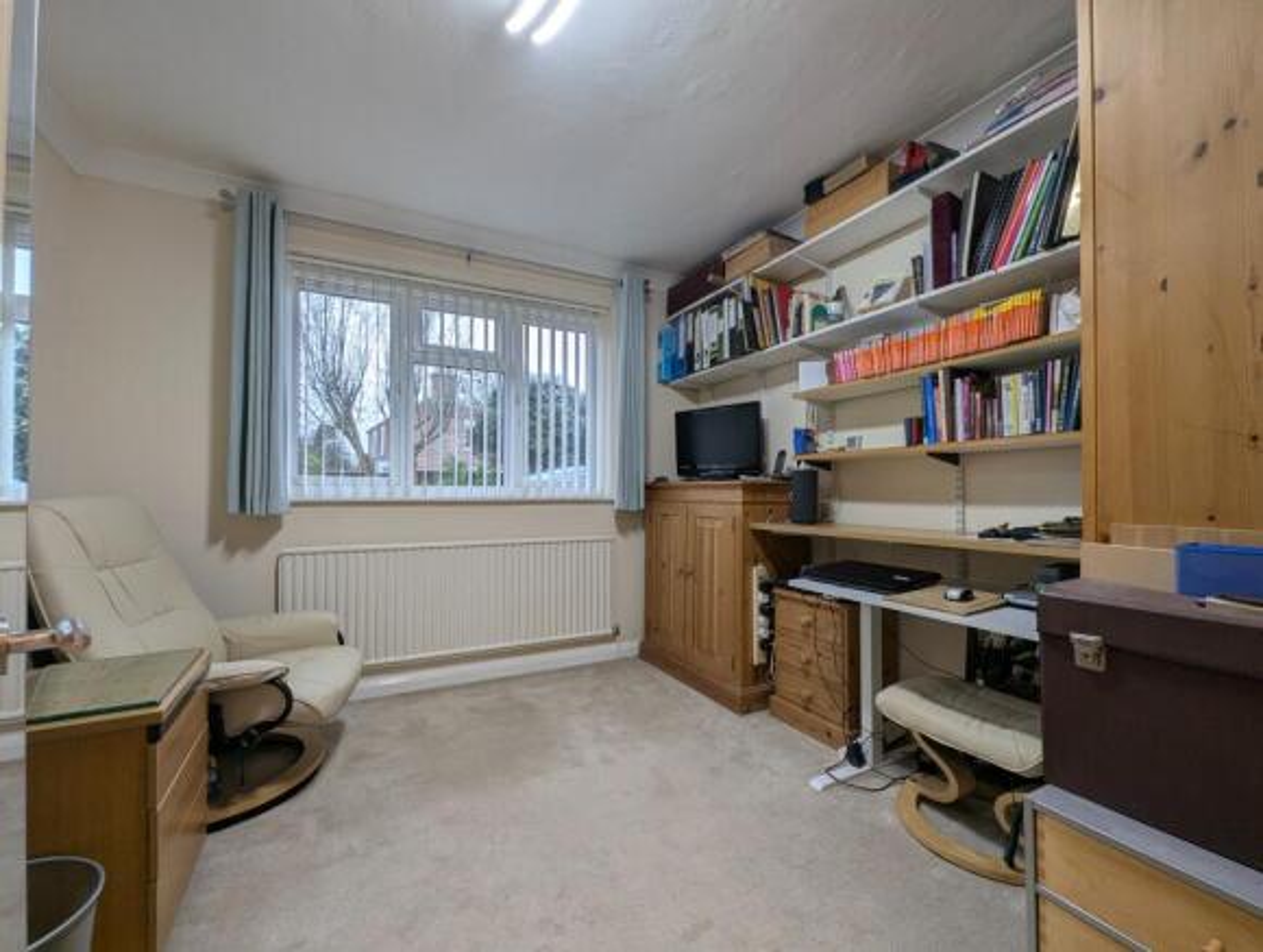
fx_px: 475
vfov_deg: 90.1
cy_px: 476
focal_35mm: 13
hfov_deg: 106.1
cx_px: 632
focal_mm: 1.95
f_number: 2.2
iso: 46
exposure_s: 1/23.8
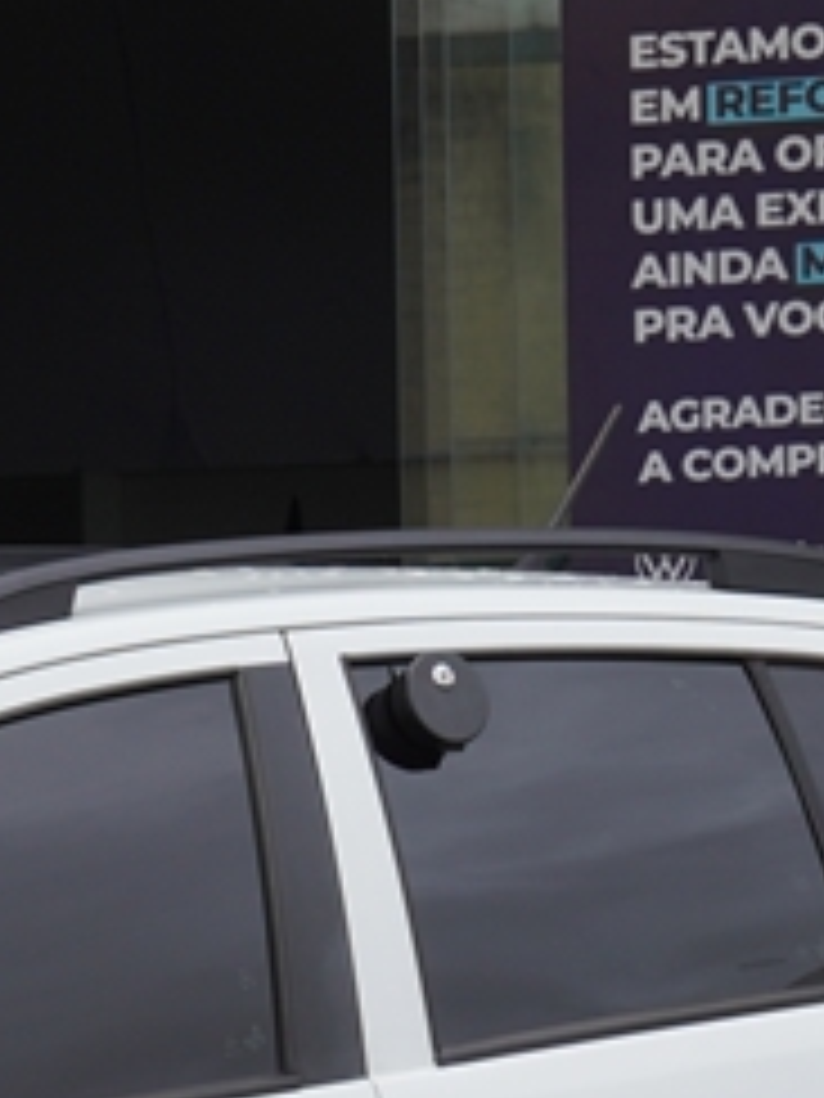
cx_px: -320
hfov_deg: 5.7
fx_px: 8253
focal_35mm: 260
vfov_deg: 7.5
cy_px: 1334
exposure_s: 1/400
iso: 100
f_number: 6.3
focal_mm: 43
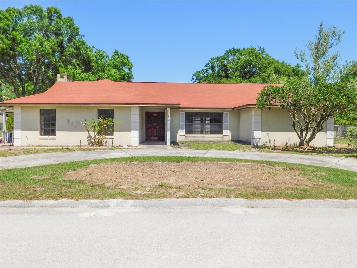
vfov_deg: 46.8
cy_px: 134
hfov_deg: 60.0
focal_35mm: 30
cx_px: 178
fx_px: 309
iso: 125
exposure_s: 1/500
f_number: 6.4
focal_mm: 5.3
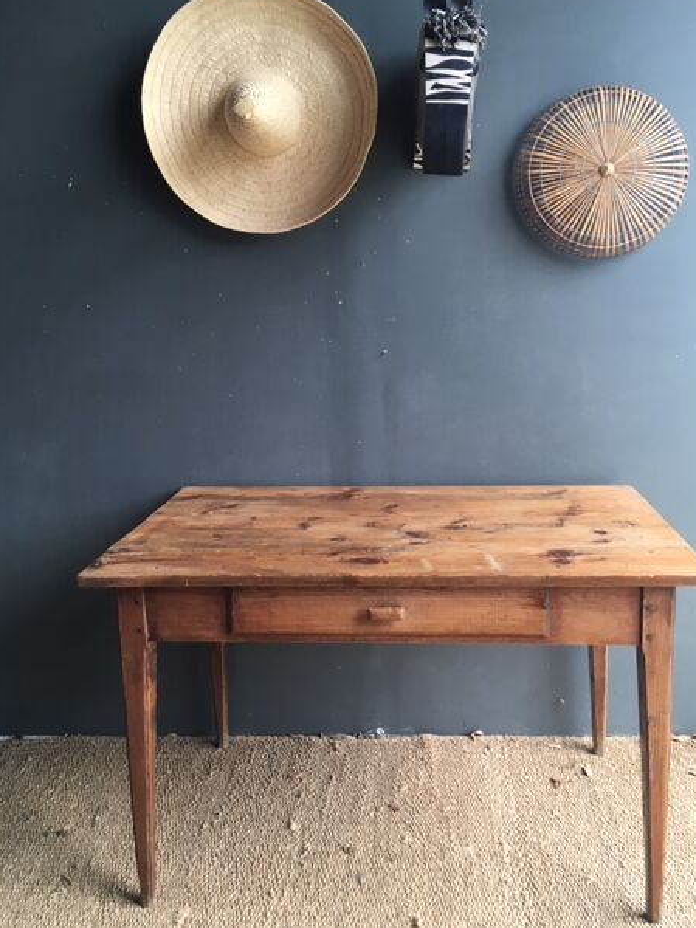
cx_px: 366
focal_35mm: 31
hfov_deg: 45.4
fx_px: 831
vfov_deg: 58.4
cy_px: 452
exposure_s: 1/33
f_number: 2.2
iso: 32
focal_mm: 4.15
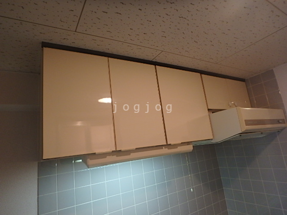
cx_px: 144
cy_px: 108
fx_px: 174
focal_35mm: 21
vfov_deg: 63.4
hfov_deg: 79.0
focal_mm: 3.7
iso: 250
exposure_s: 1/30
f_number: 3.5
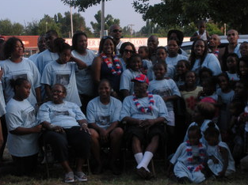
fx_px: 572
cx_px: 148
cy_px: 98
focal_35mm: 80
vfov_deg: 18.4
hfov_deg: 24.4
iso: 134
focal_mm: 11.2
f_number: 4.6
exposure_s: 1/119
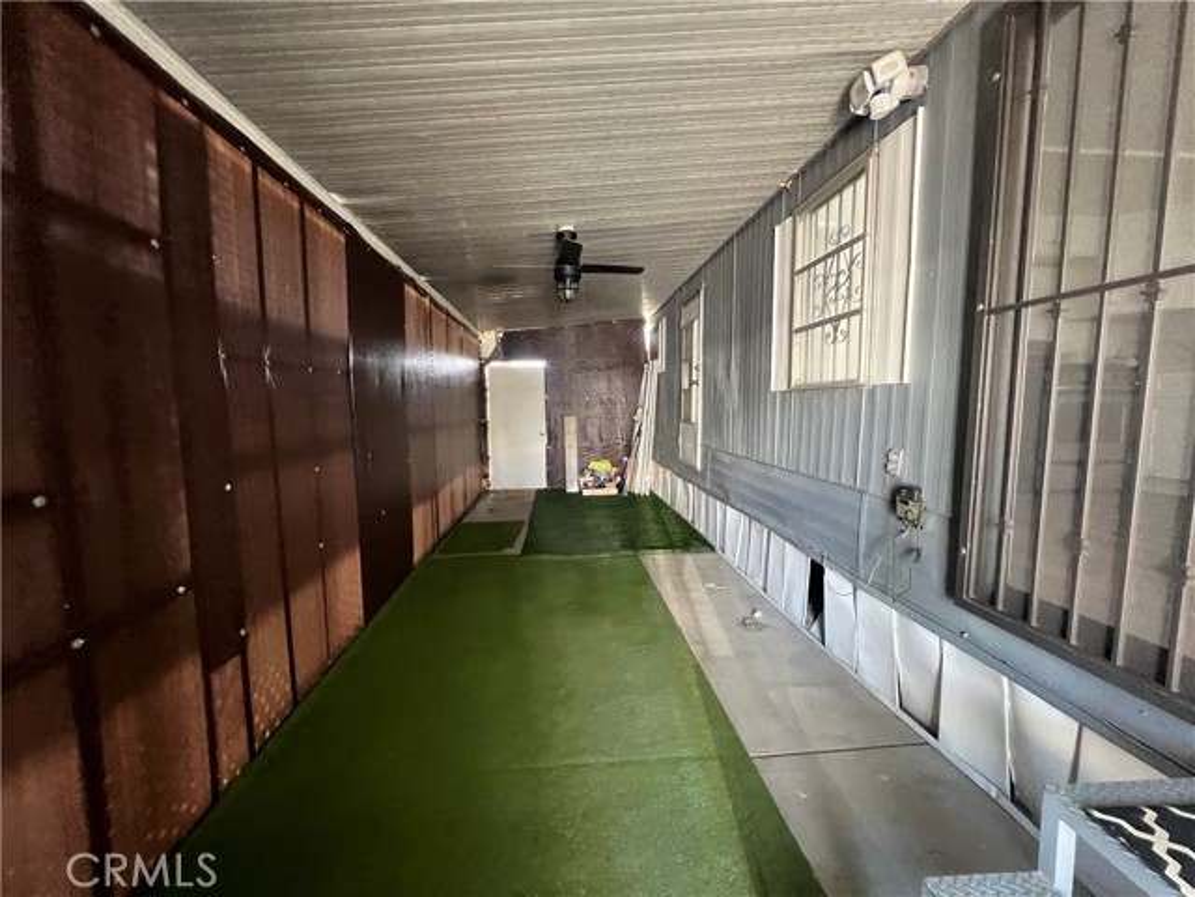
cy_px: 448
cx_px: 598
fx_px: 449
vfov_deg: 89.9
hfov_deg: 106.2
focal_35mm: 13
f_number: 1.8
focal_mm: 1.57
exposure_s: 1/60
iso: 800
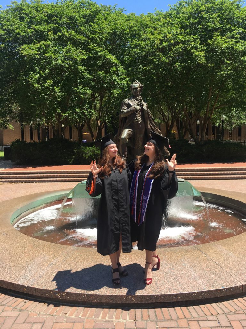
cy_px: 164
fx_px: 275
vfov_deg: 61.7
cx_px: 123
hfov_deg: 48.2
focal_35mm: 29
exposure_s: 1/874
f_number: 2.2
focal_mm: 4.15
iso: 25
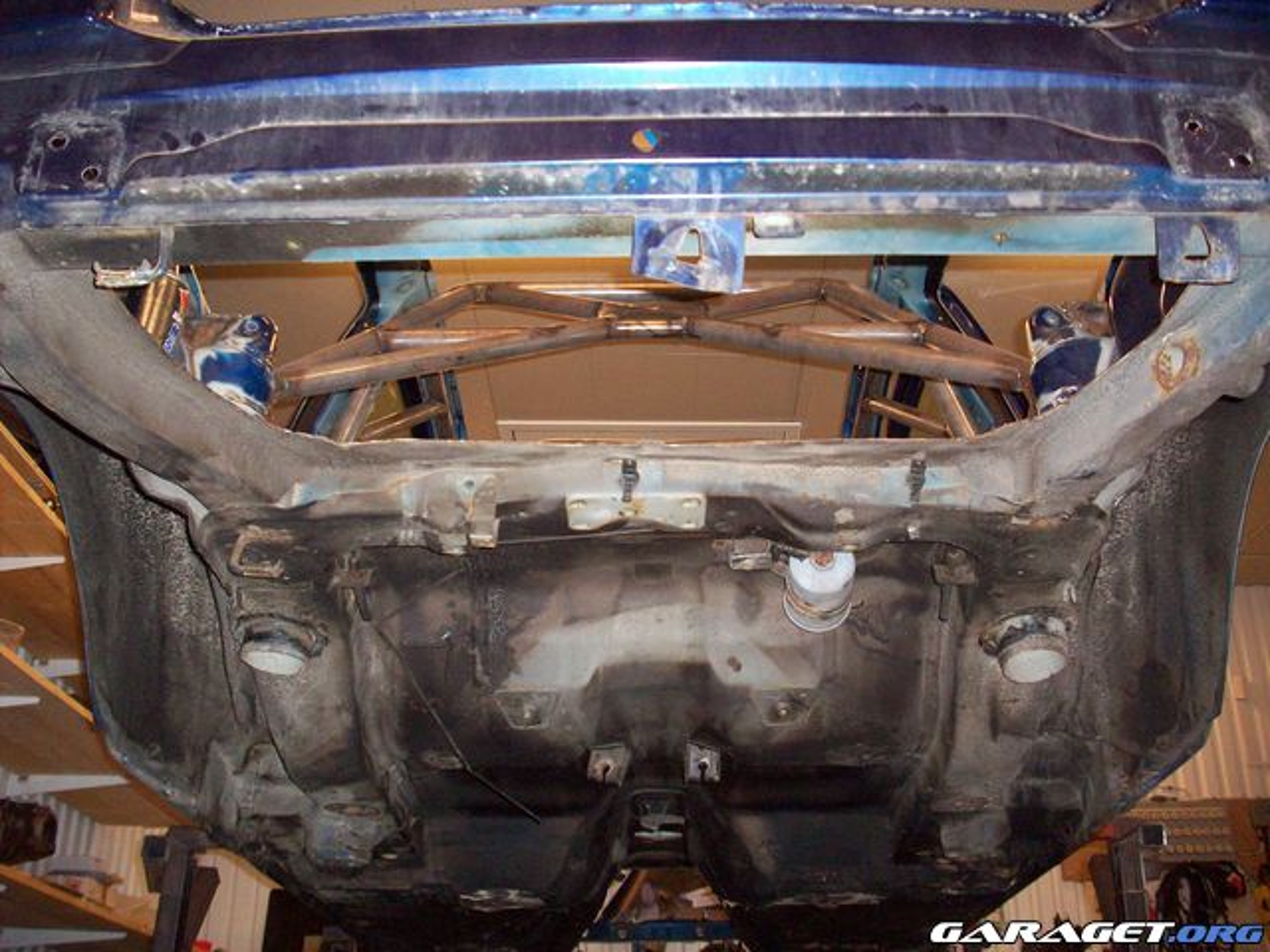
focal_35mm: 37
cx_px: 635
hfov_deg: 50.1
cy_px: 476
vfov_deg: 38.7
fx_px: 1357
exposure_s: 1/64
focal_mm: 6.2
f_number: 2.8
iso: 200
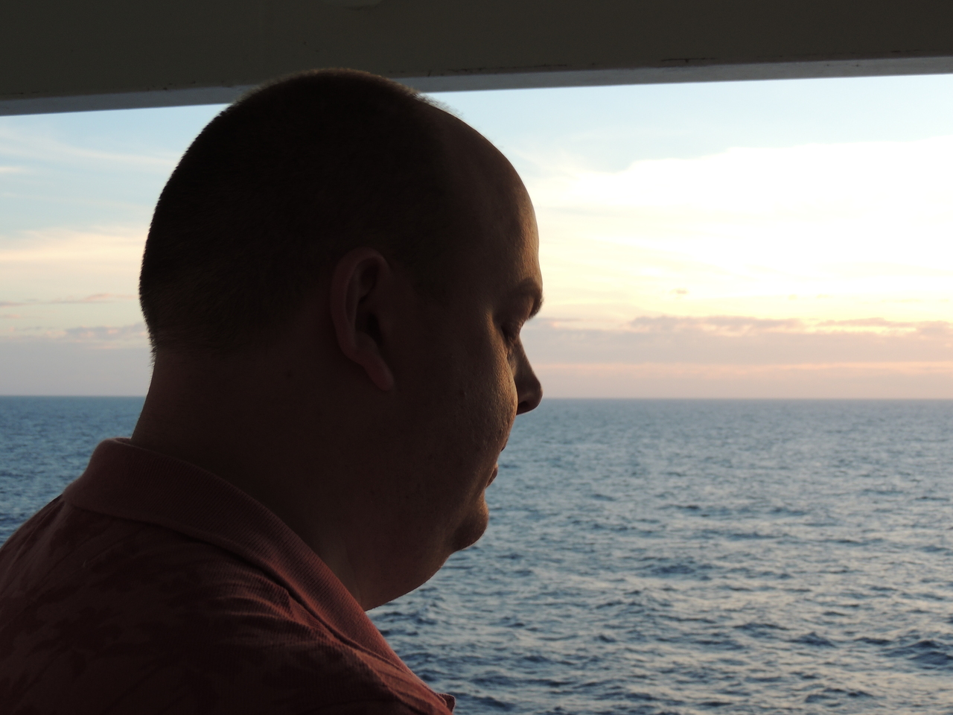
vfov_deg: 29.1
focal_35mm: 50
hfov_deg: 38.2
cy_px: 358
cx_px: 476
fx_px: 1377
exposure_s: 1/100
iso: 100
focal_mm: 8.9
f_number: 3.6
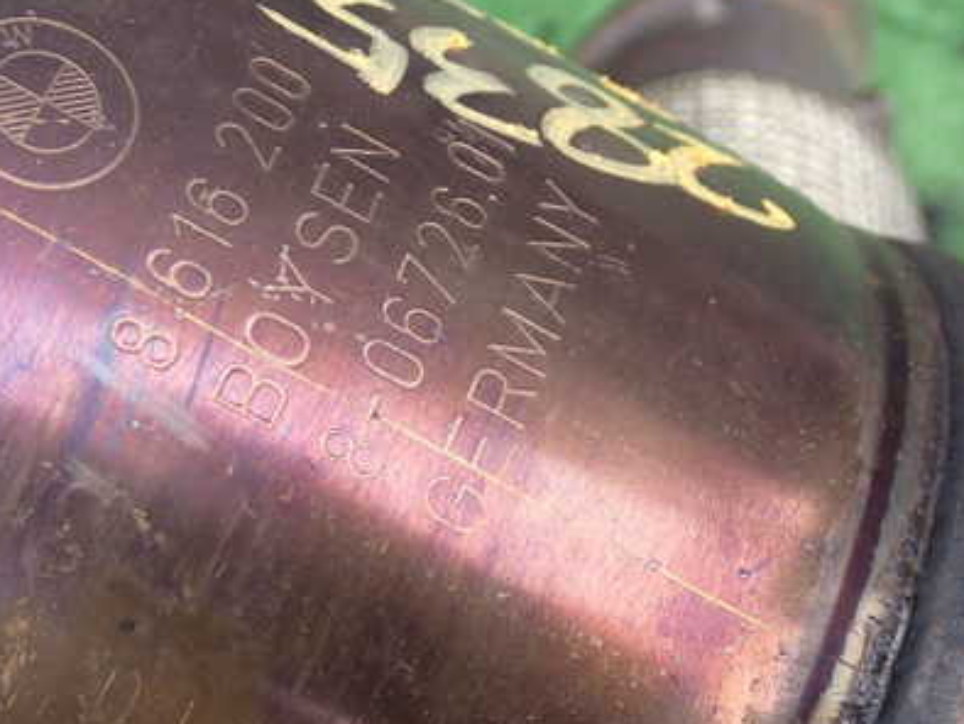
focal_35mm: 67
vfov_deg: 21.9
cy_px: 423
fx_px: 1867
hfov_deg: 28.7
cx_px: 281
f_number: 2.9
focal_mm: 7.84
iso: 160
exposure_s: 1/125
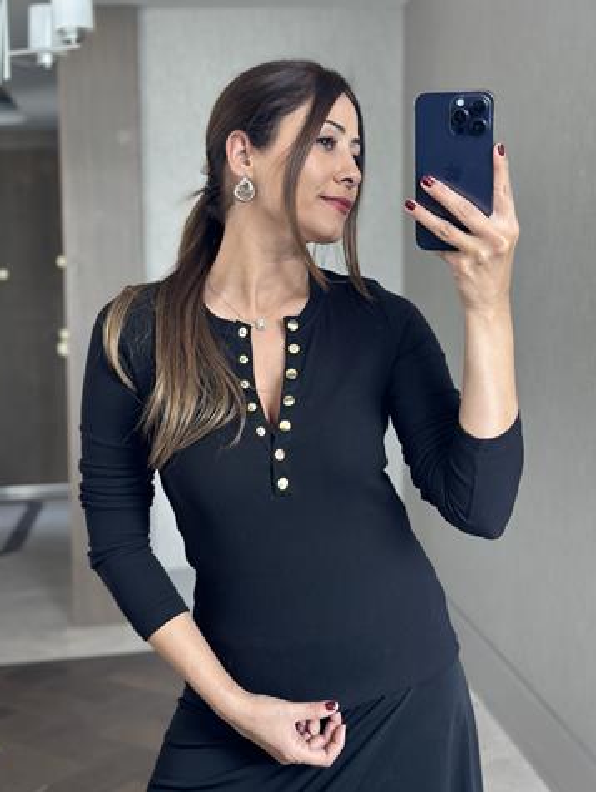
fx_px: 1169
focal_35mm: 51
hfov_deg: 28.6
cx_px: 303
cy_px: 391
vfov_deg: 37.5
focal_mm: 6.86
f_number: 1.78
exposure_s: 1/105
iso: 125
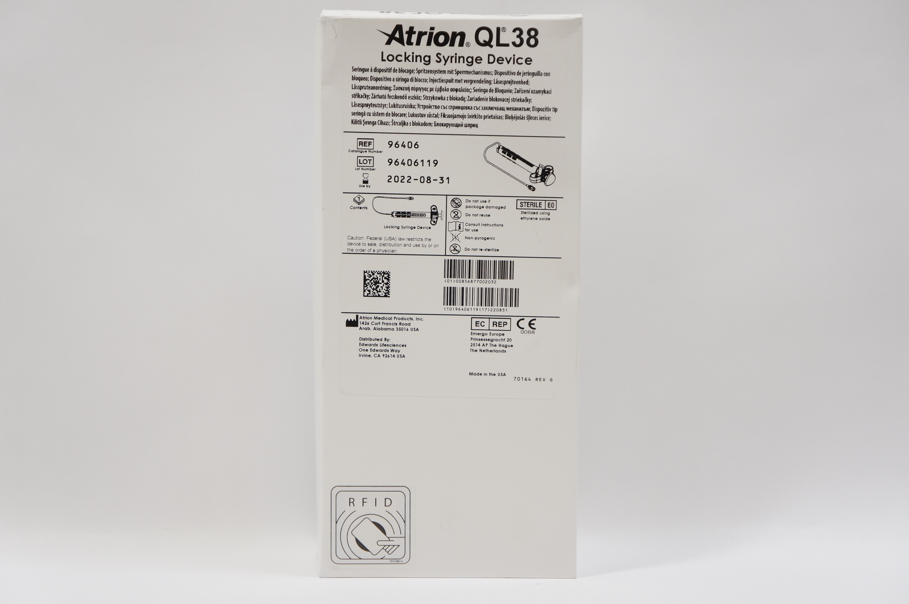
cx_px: 454
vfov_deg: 22.0
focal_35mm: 62
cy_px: 302
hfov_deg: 32.7
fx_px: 1551
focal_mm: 41
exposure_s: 1/125
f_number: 5
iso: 400
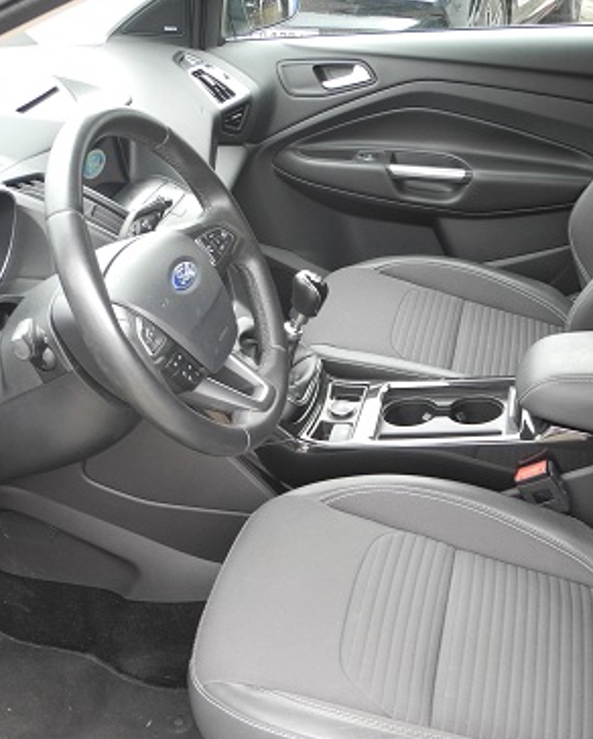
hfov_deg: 31.1
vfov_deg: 38.7
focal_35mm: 48
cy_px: 378
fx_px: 1051
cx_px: 416
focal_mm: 6
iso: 140
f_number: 2.8
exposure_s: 1/30
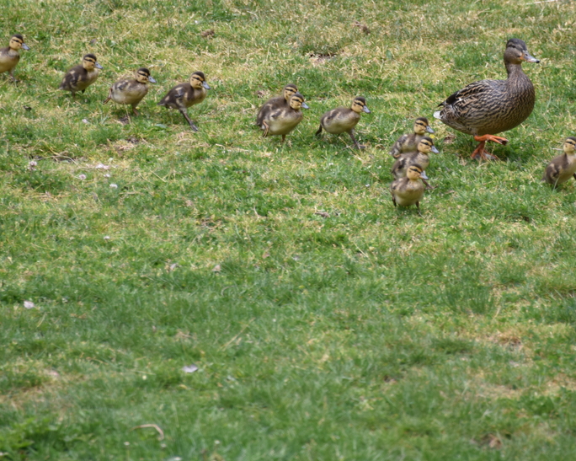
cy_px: 112
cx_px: 320
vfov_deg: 2.9
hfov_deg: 3.7
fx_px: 8983
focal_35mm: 527
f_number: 5.6
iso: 400
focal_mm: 300
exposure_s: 1/640
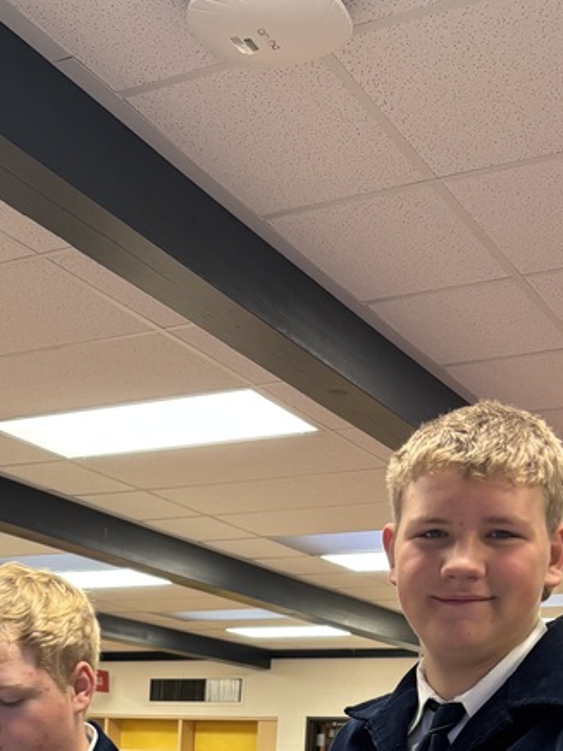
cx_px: 143
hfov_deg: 23.8
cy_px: 875
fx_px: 1323
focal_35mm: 61
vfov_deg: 28.1
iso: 125
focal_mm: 5.96
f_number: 1.6
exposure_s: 1/60
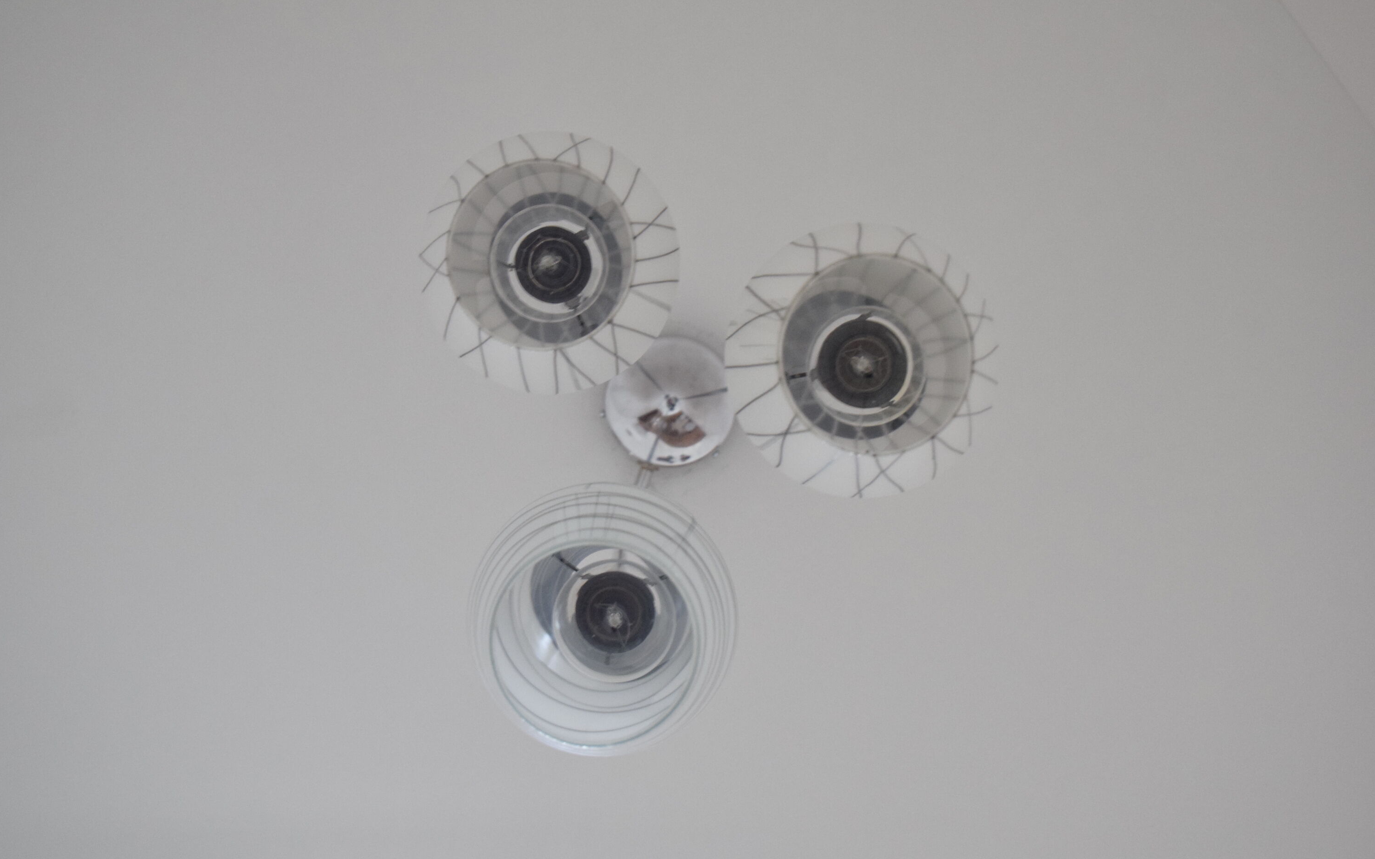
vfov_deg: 15.5
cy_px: 420
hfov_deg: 24.5
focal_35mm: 85
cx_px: 685
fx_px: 3167
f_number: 5.6
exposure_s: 1/80
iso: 1600
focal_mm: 55
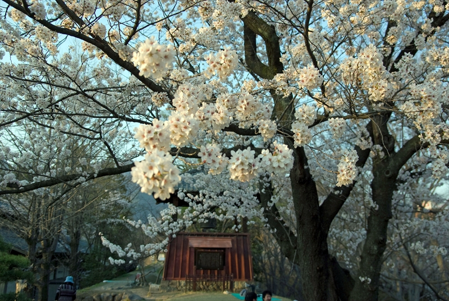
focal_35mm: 32
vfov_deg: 41.8
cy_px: 150
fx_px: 393
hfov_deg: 59.4
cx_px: 224
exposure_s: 1/180
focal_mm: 21
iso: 100
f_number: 4
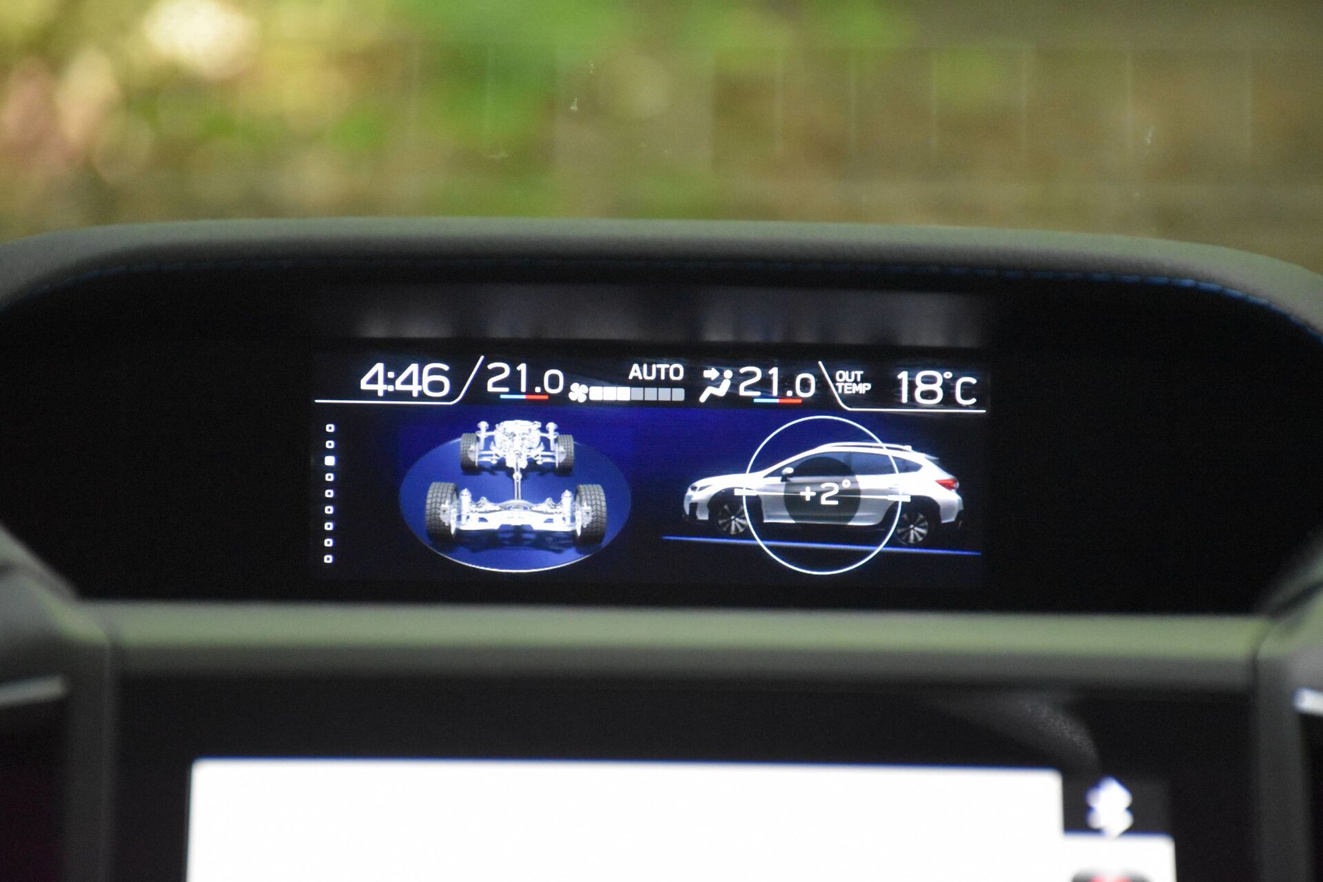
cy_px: 441
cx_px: 662
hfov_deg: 9.8
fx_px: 7717
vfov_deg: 6.5
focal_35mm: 210
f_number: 5.6
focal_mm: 140
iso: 5600
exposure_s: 1/125
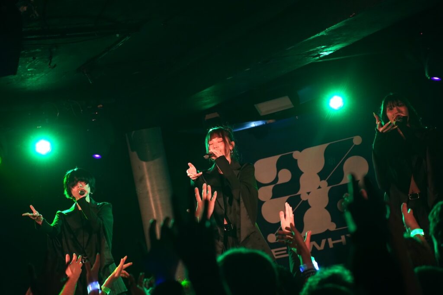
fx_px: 985
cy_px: 148
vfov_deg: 17.1
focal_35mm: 80
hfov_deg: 25.4
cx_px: 222
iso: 3200
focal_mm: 80
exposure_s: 1/60
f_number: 4.5
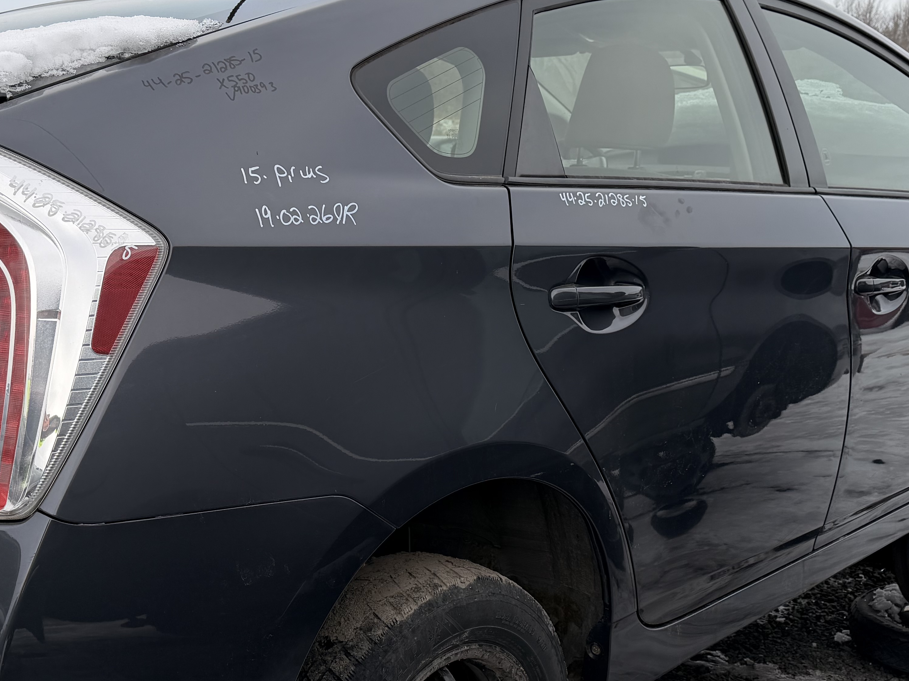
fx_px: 1208
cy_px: 333
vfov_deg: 31.5
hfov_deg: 41.1
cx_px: 377
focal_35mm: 46
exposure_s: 1/1689
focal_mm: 6.76
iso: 80
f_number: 1.78
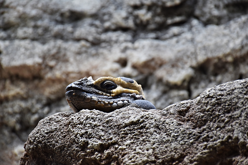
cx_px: 124
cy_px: 82
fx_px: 1447
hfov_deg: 9.8
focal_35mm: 210
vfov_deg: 6.5
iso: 720
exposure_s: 1/250
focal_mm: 140
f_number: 5.6
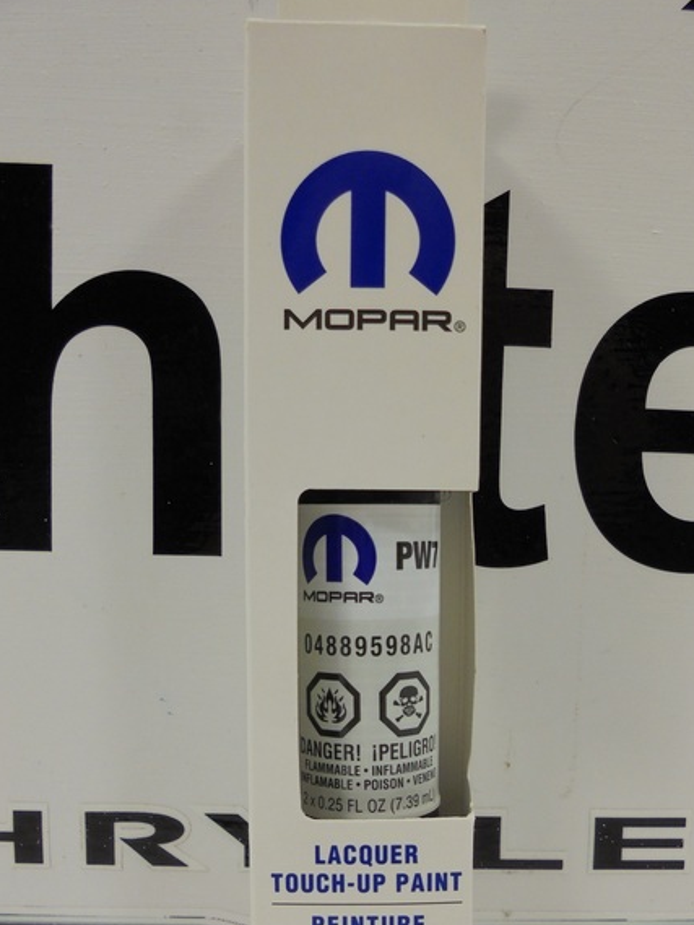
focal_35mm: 39
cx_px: 426
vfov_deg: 46.7
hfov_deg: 36.7
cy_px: 656
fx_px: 1042
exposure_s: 1/160
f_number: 3.5
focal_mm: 4.6
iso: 100
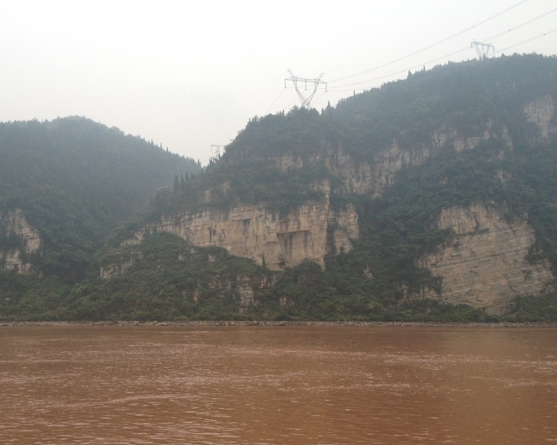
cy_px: 237
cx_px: 244
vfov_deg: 34.9
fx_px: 709
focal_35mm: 43
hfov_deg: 42.8
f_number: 2.4
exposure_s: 1/428
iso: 80
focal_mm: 4.28
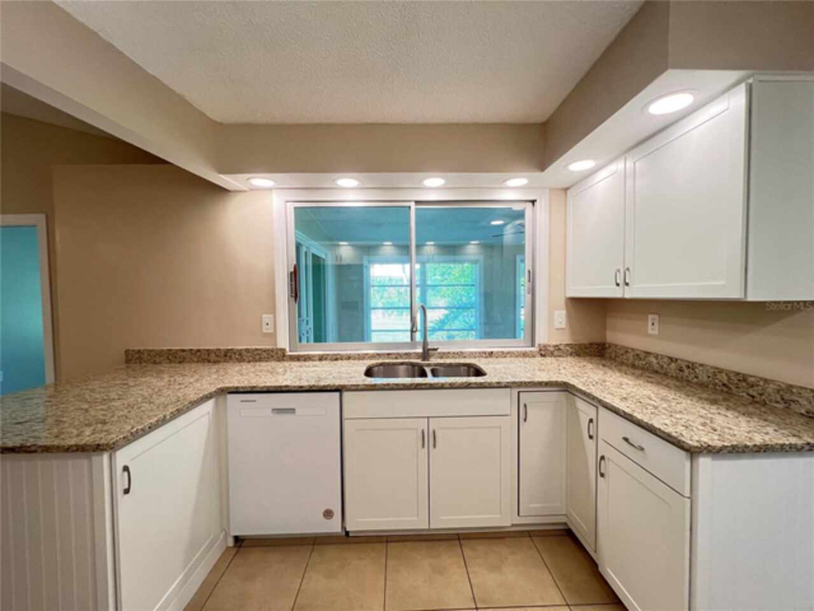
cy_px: 306
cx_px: 407
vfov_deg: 89.9
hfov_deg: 106.2
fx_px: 306
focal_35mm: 13
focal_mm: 1.57
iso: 200
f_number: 1.8
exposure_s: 1/120
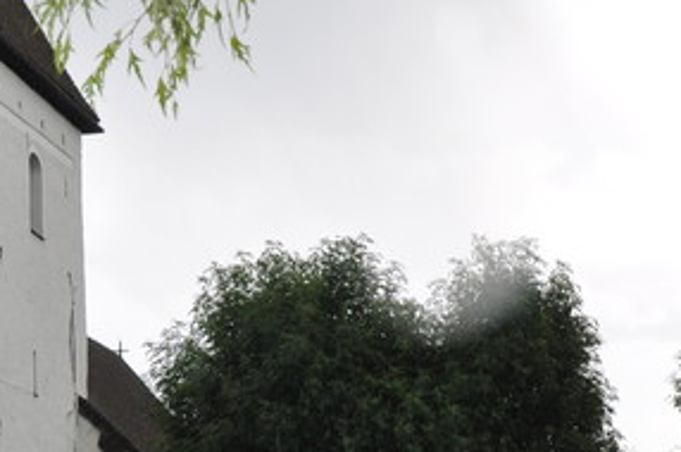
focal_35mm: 121
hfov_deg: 16.9
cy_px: 262
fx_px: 2286
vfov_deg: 11.3
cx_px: 240
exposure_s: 1/200
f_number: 10
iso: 400
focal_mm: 24
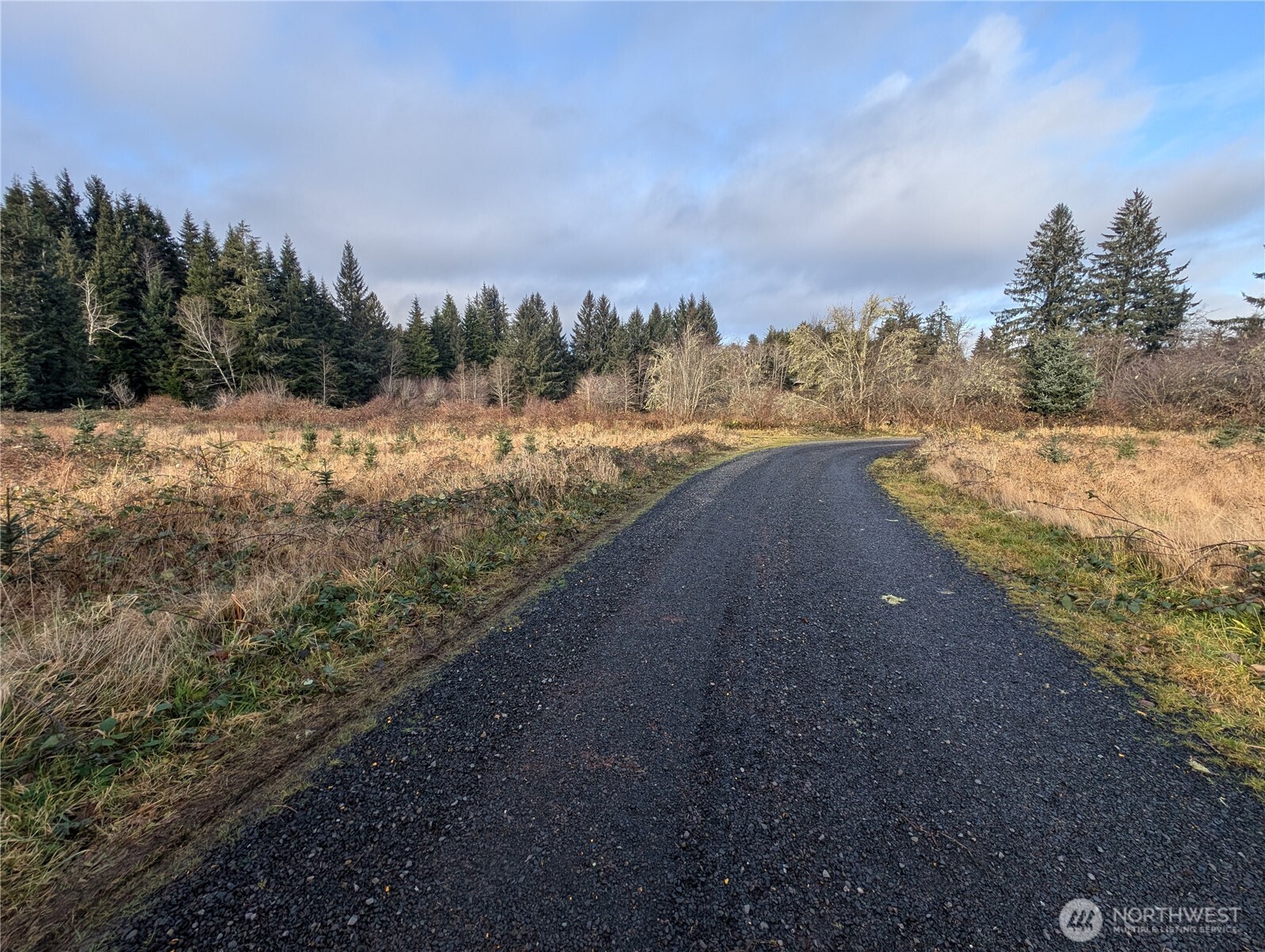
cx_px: 632
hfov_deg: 110.5
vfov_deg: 94.6
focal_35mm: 12
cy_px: 476
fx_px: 439
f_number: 1.95
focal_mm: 2.23
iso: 36
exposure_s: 1/391
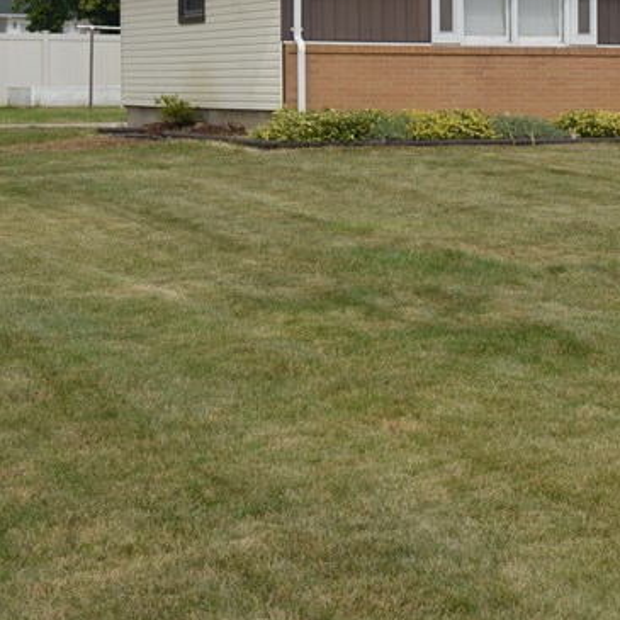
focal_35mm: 91
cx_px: 813
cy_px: 124
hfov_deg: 17.8
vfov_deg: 18.9
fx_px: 1844
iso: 100
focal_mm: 24
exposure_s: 1/250
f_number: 8
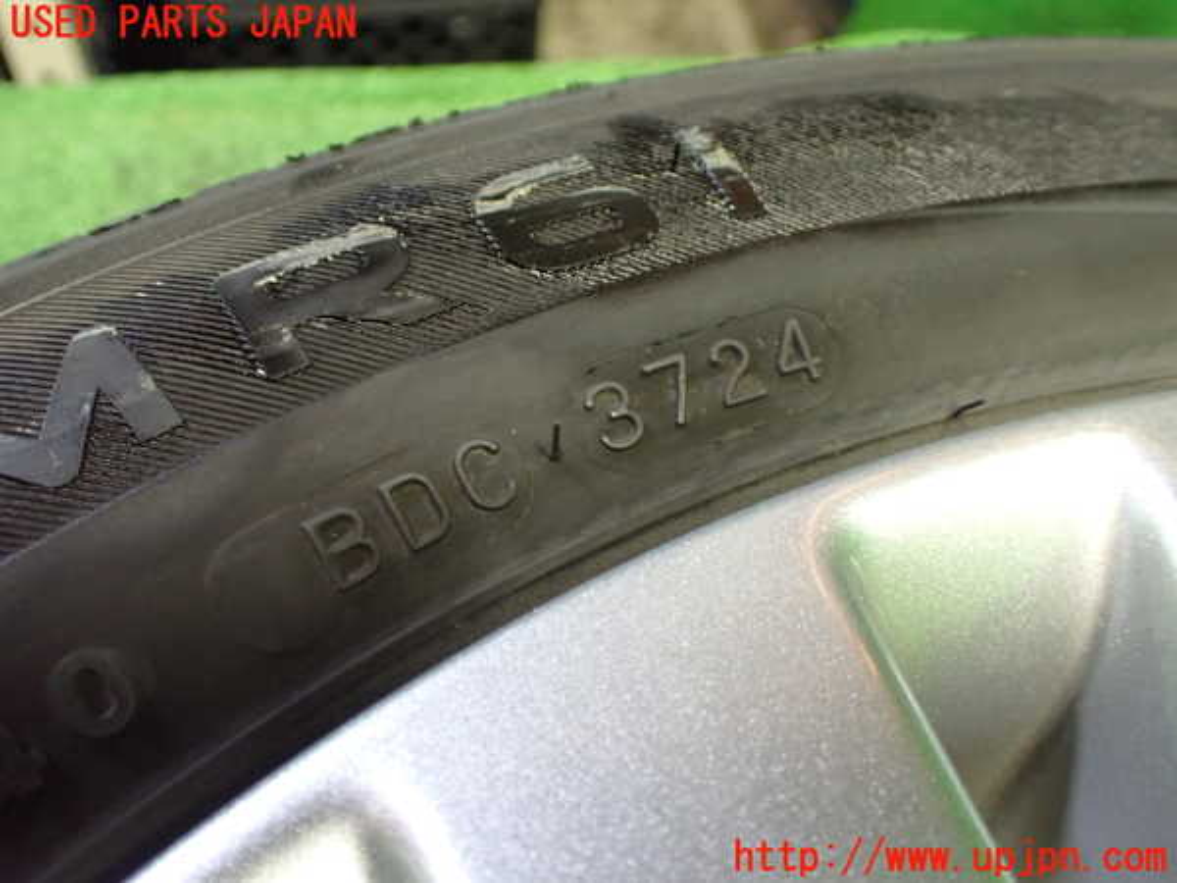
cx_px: 588
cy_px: 442
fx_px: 1020
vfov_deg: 46.8
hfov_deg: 60.0
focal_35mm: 30
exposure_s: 1/40
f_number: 2.3
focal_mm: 5.4
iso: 800
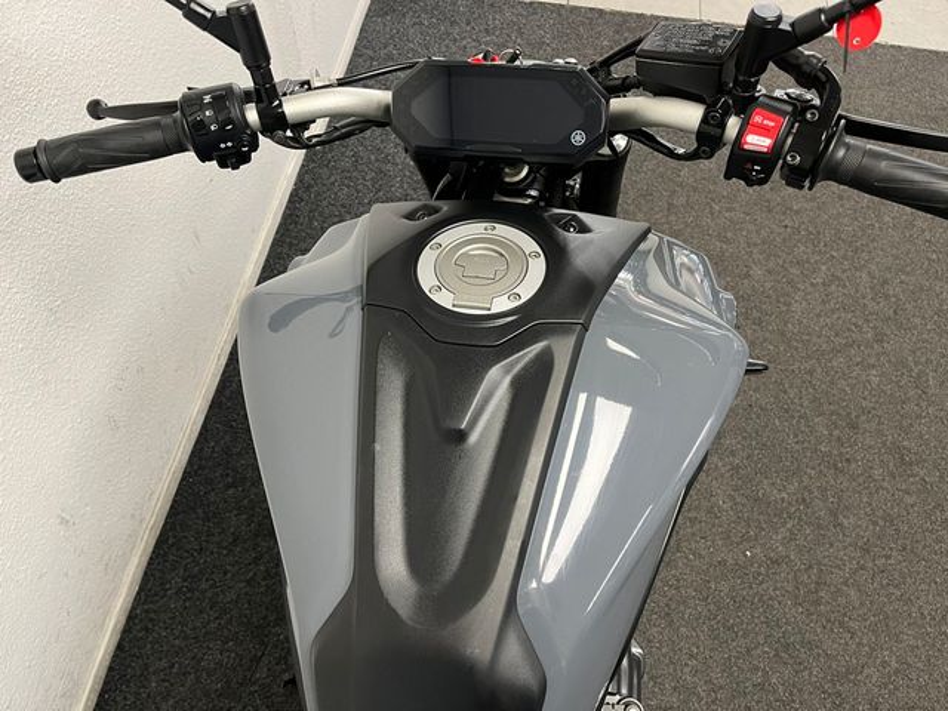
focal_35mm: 26
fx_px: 712
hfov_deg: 67.3
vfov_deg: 53.1
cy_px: 356
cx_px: 474
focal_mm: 5.1
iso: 125
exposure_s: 1/50
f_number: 1.6
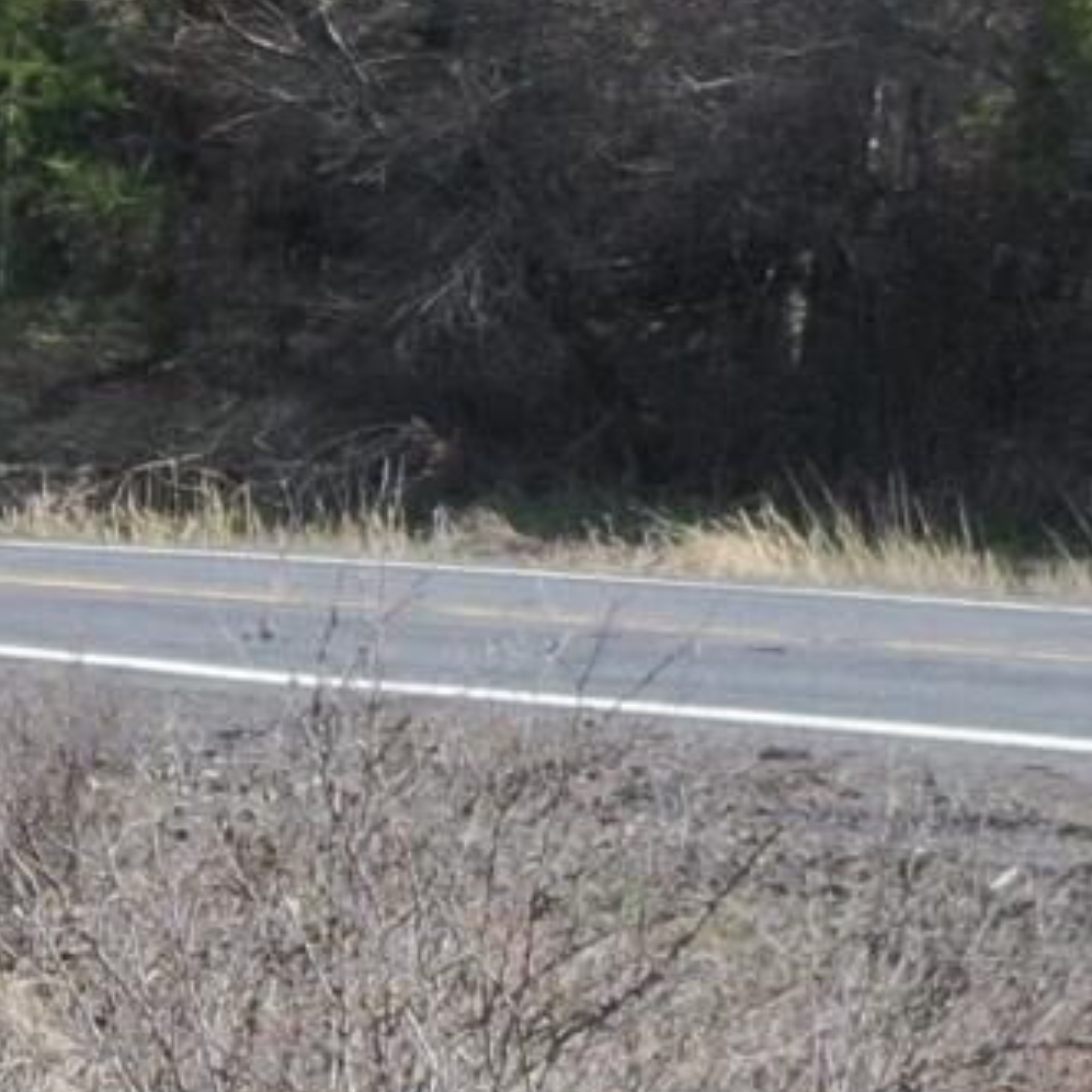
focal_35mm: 215
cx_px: -3338
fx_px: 7673
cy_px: 2322
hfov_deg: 6.5
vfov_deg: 7.7
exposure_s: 1/320
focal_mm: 10.26
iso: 100
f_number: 5
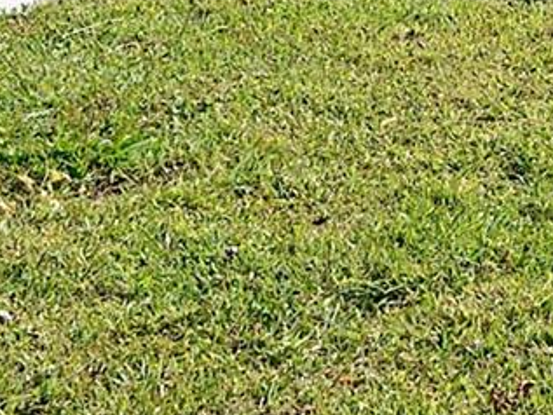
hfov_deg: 13.5
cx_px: 993
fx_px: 2094
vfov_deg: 10.3
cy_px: -466
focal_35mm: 131
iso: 1600
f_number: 8
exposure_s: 1/2000
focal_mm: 18
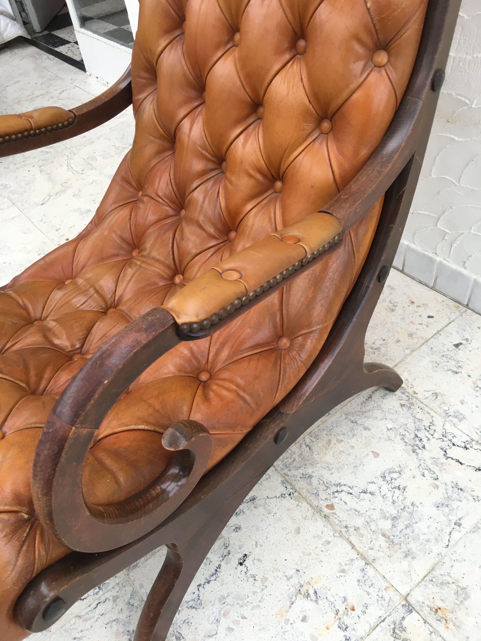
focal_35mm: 29
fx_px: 537
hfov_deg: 48.2
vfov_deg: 61.7
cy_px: 320
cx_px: 240
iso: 40
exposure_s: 1/33
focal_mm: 4.15
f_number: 2.2
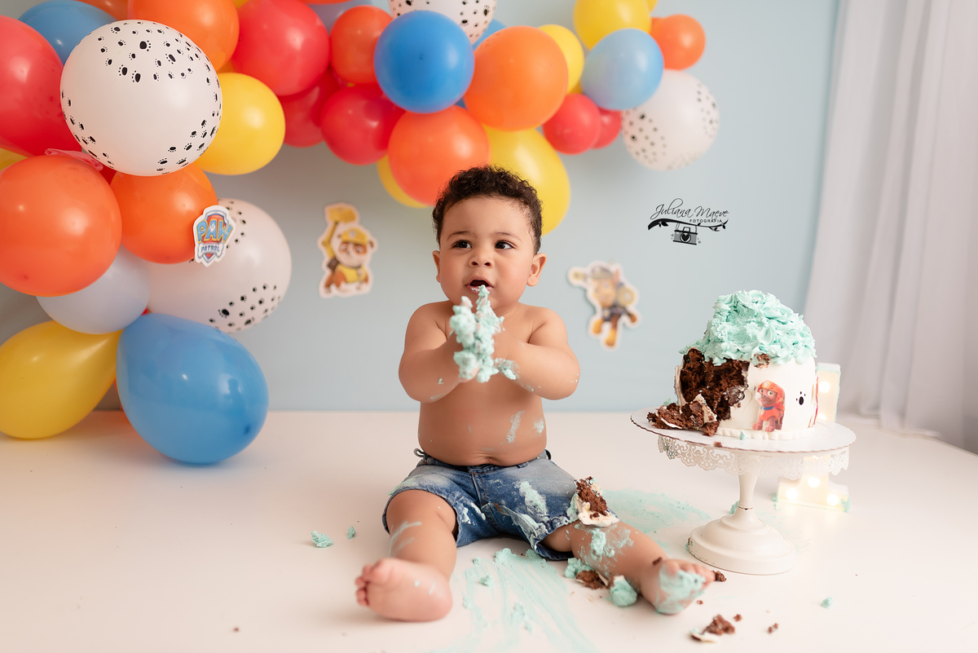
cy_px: 326
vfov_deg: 37.9
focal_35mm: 35
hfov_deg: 54.4
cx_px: 489
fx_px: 951
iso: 125
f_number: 1.8
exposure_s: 1/160
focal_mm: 35
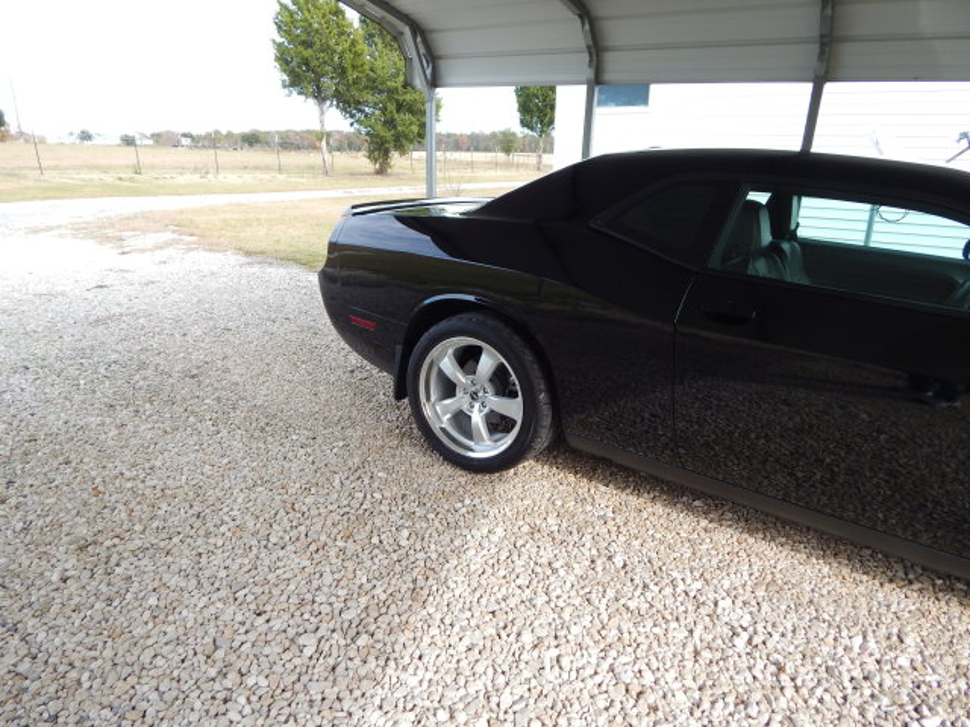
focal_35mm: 22
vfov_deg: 61.1
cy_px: 364
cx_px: 485
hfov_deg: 76.4
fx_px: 616
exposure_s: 1/320
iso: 125
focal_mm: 4
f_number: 3
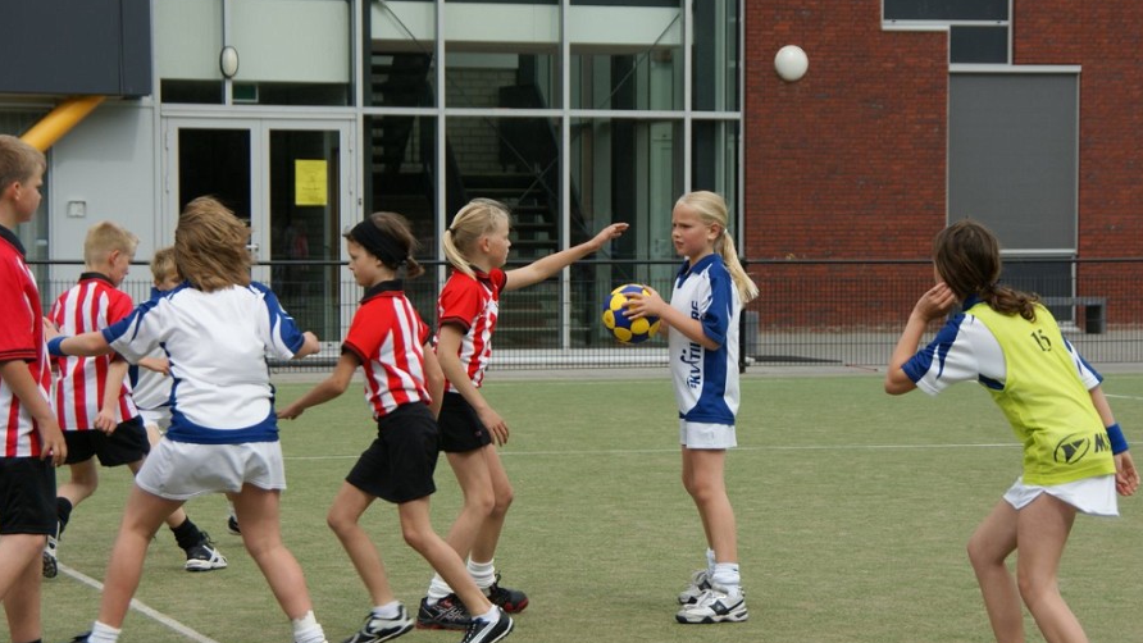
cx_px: 572
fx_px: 3365
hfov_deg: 19.3
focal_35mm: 111
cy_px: 368
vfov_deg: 10.9
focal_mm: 70
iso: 100
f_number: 5.6
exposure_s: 1/500
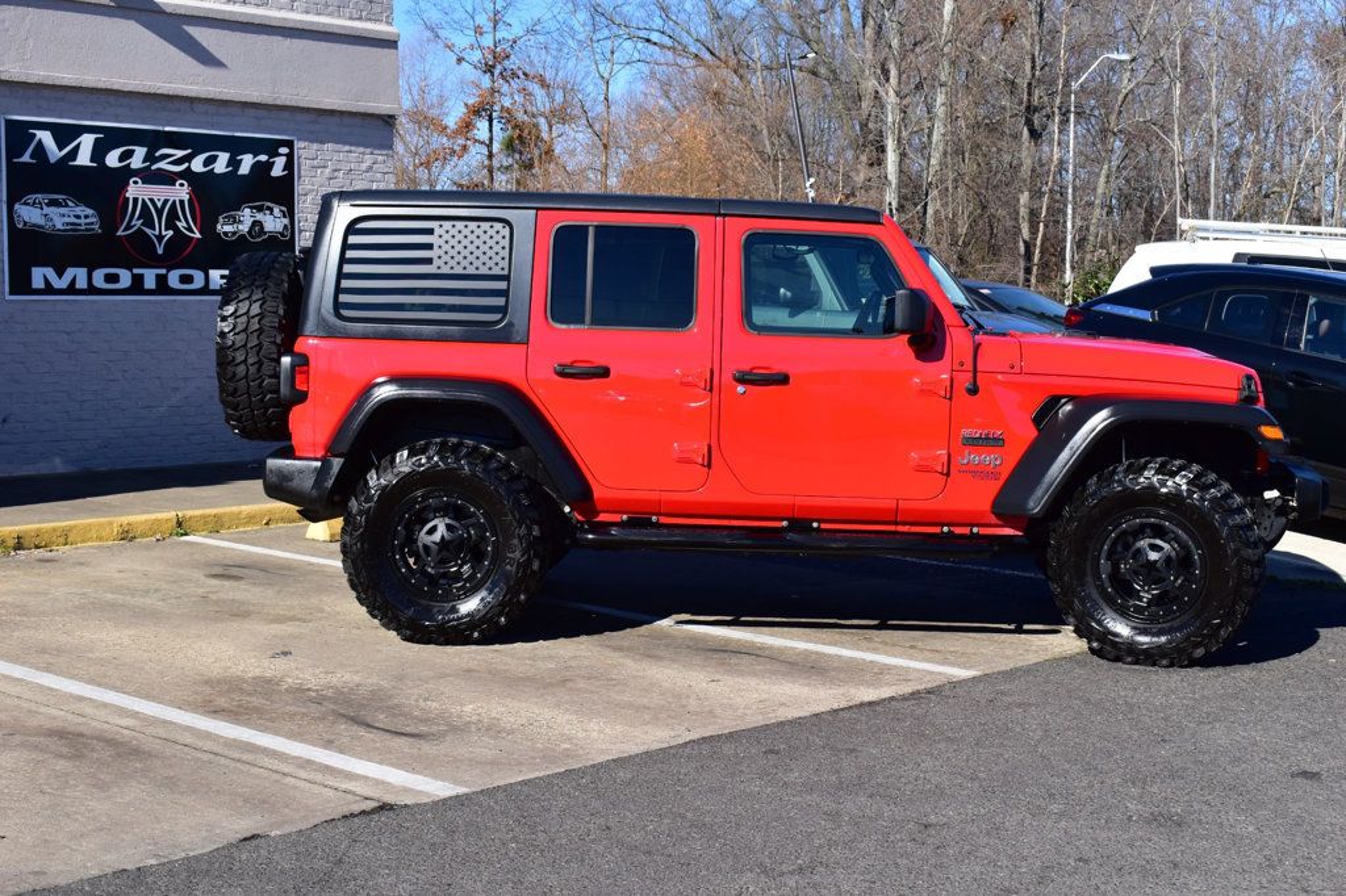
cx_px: 673
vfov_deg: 25.7
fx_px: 1962
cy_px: 448
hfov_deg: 37.9
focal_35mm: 52
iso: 360
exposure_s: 1/500
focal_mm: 35
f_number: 11
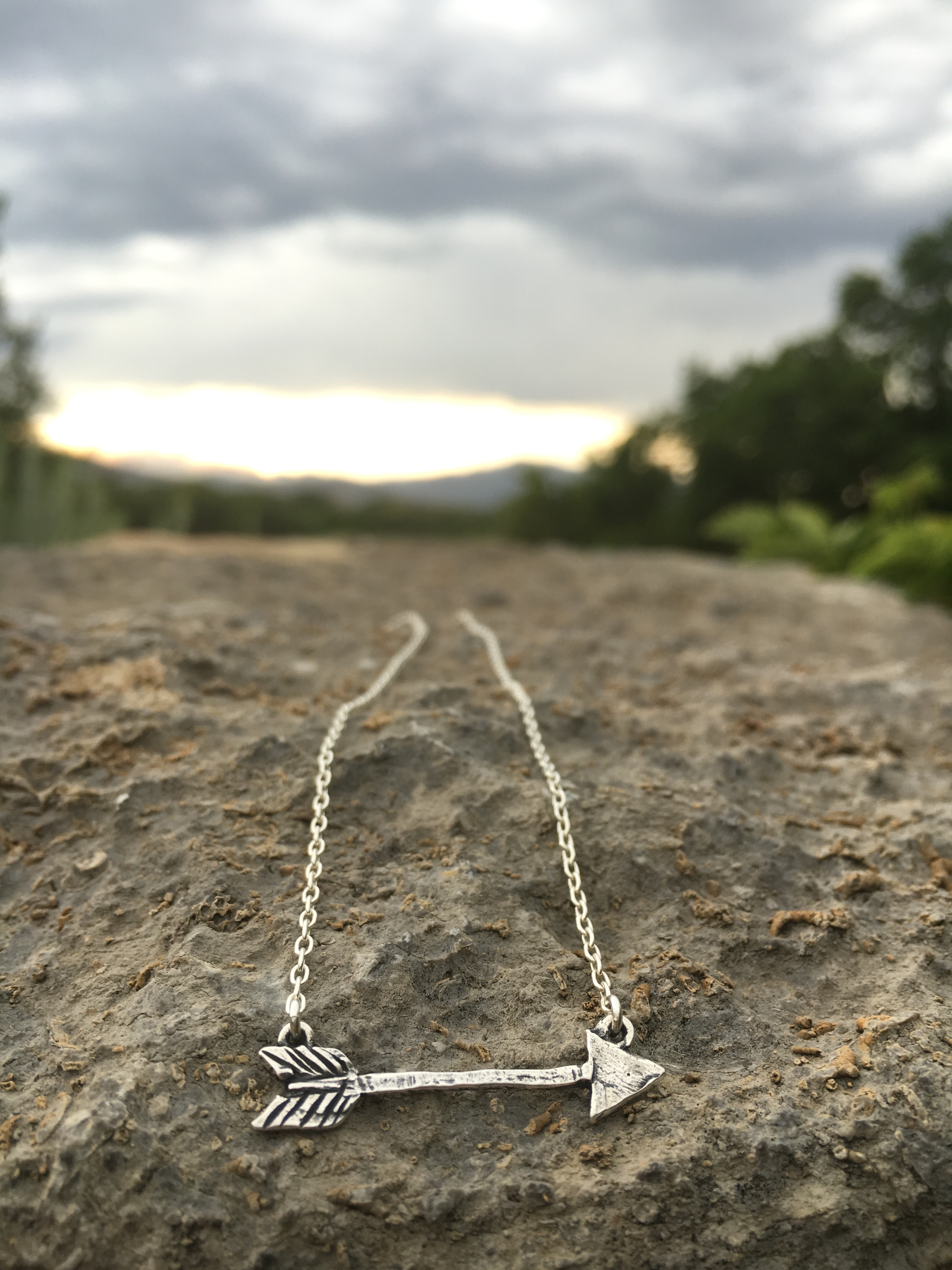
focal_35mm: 29
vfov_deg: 61.7
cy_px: 635
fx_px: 1063
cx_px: 476
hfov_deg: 48.2
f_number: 2.2
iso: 25
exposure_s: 1/60
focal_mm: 4.15
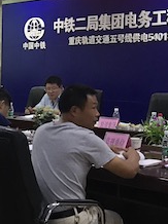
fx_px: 584
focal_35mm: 90
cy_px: 135
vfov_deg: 21.8
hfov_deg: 15.6
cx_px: -52
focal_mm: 3.99
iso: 100
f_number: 1.8
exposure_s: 1/14
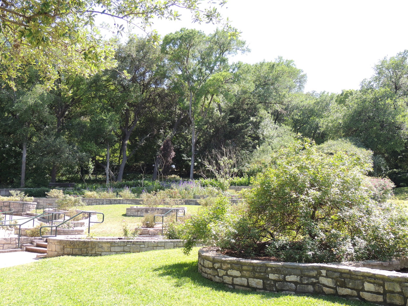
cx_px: 205
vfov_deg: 35.1
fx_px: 483
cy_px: 151
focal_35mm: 41
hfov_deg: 45.8
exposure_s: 1/200
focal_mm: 7.1
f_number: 3.3
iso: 100
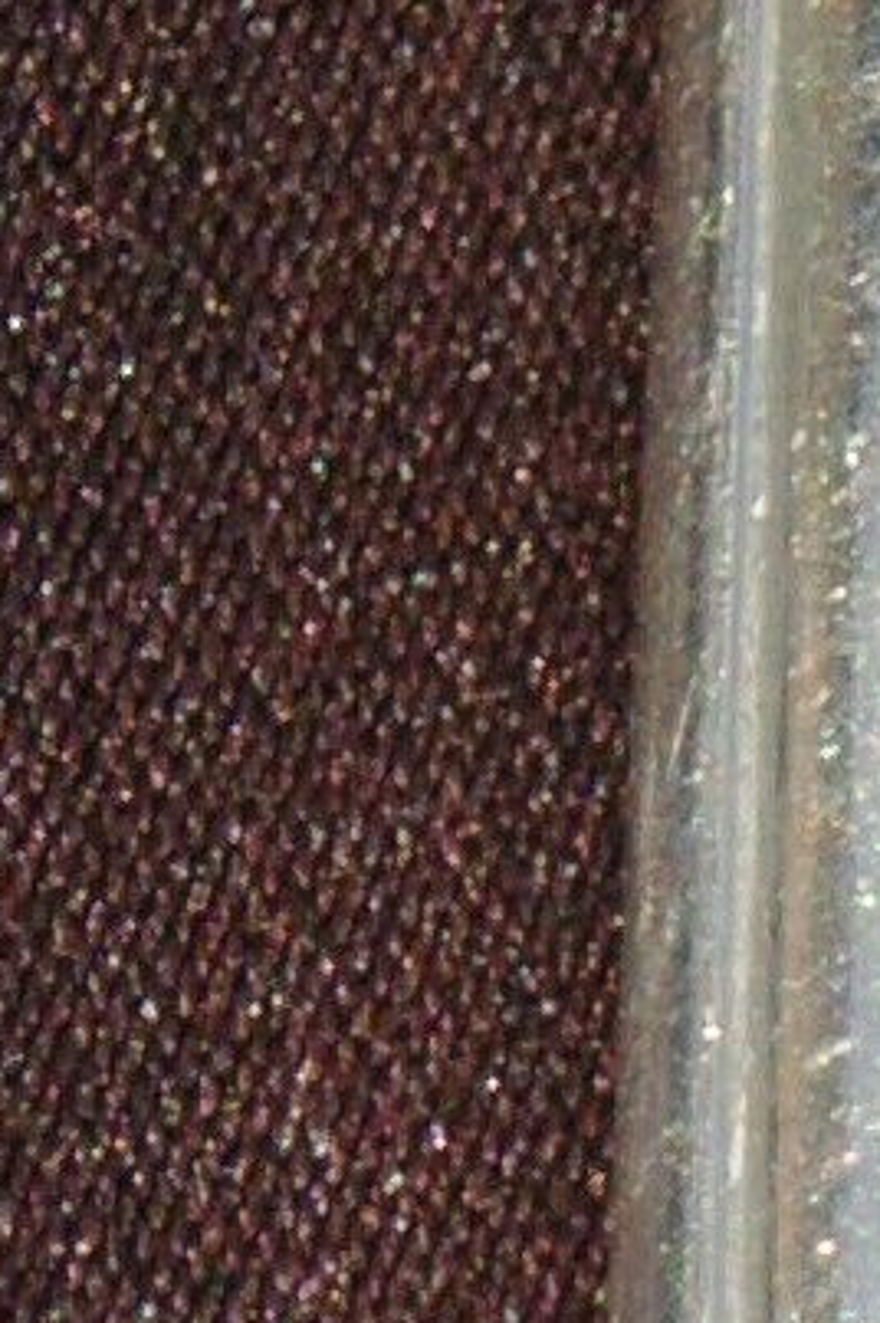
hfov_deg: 4.5
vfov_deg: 6.8
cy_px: 2937
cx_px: 2681
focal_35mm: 291
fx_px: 10688
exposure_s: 1/1000
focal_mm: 26
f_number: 9.5
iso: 1600
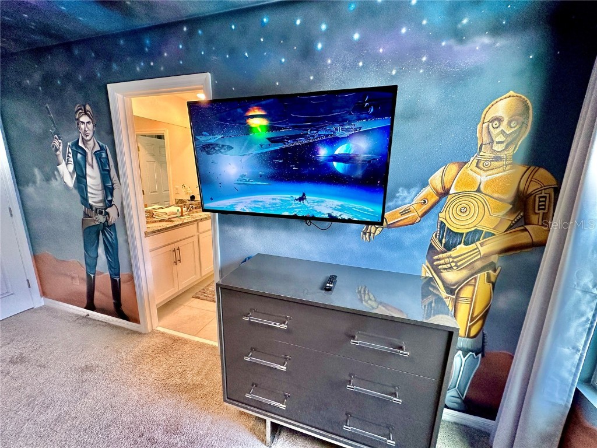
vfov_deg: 85.7
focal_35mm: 14
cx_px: 298
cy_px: 224
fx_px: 241
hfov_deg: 102.1
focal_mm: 2.22
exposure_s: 1/120
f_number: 2.2
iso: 200
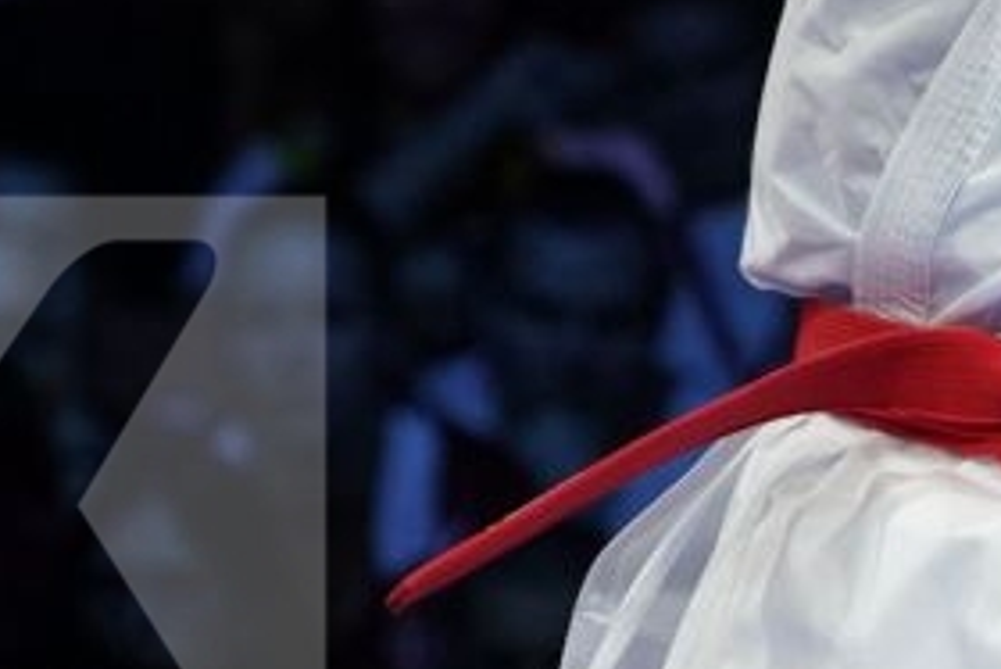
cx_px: 1205
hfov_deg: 1.7
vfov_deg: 1.2
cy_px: 522
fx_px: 33076
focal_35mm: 1189
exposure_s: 1/500
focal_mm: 185
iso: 1600
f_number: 5.6
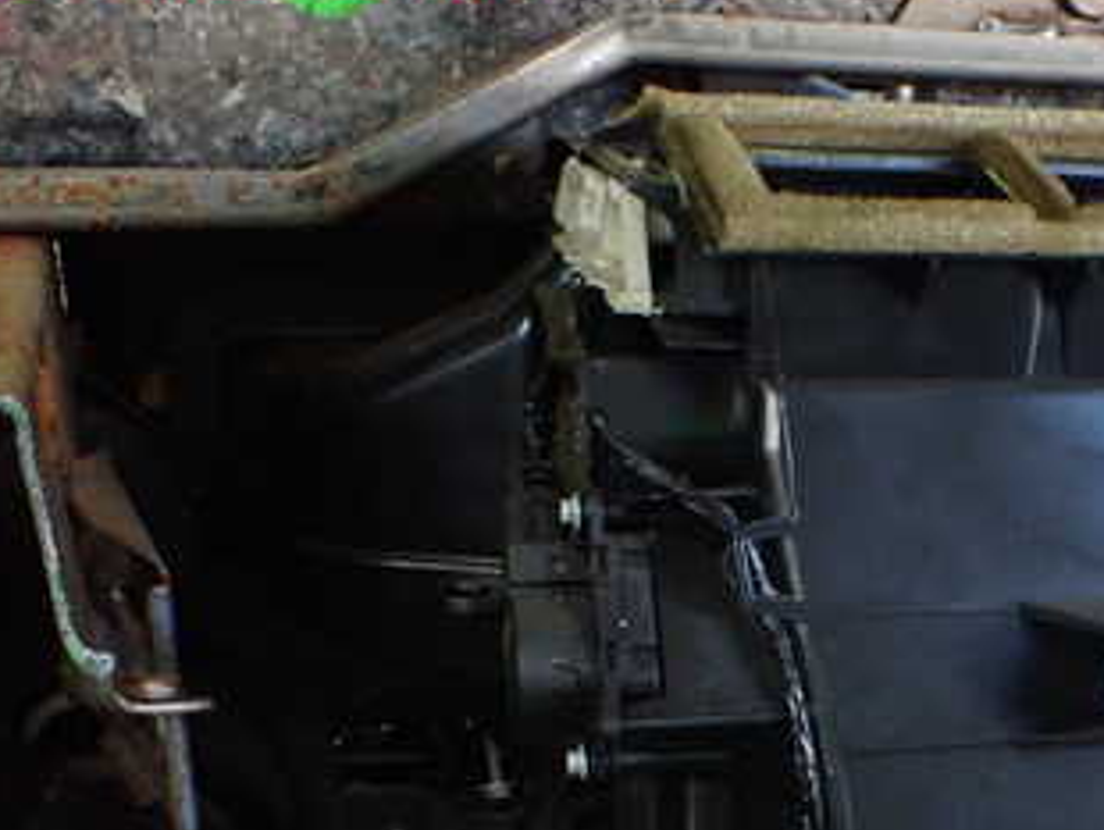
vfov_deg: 24.6
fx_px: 1851
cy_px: 720
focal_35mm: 58
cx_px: 937
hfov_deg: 32.0
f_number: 2.3
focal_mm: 5.4
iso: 800
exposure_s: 1/125
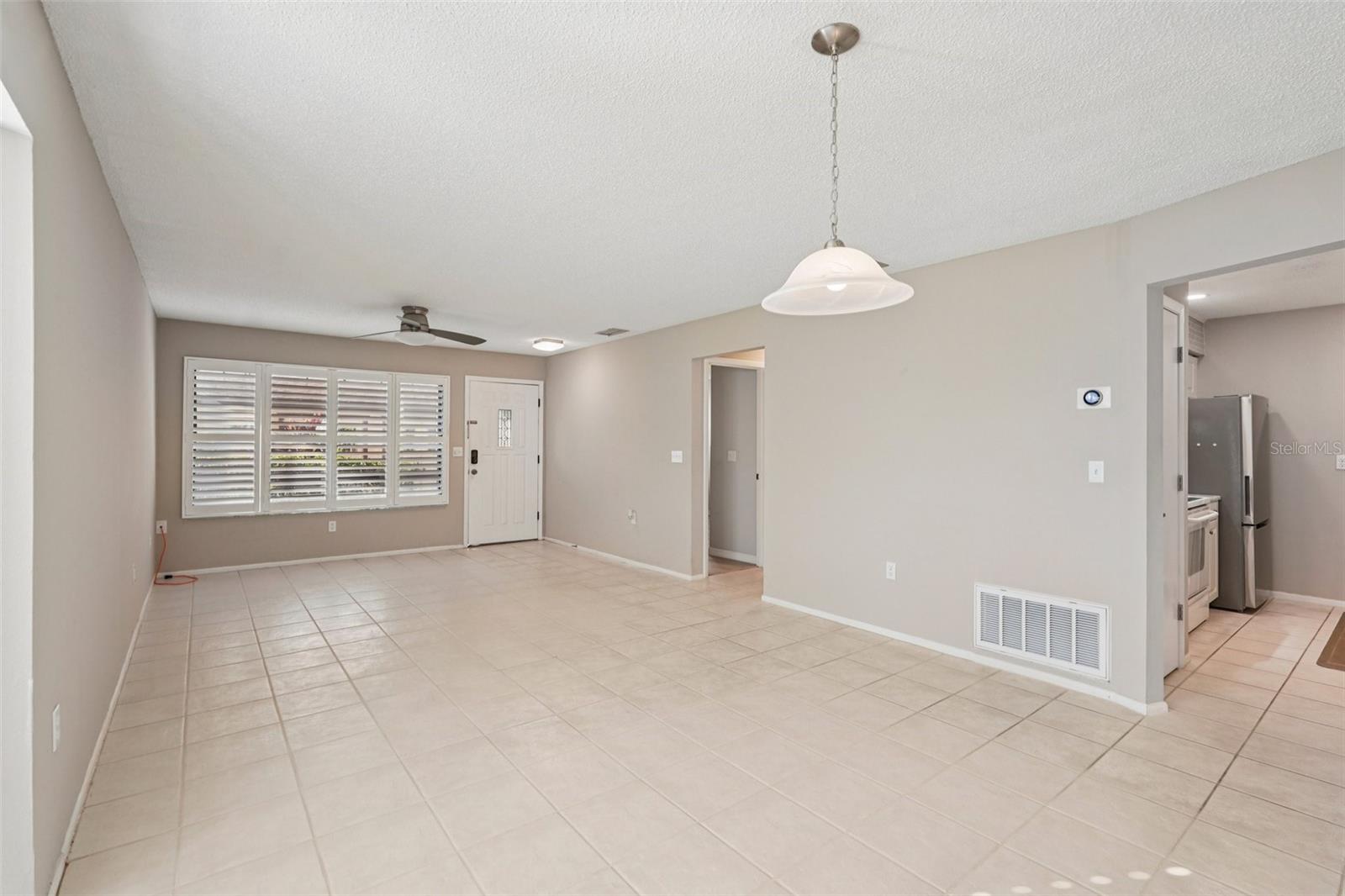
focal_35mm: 16
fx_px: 598
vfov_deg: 73.7
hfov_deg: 96.7
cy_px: 448
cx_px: 672
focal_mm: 16
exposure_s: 1/40
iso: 400
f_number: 8
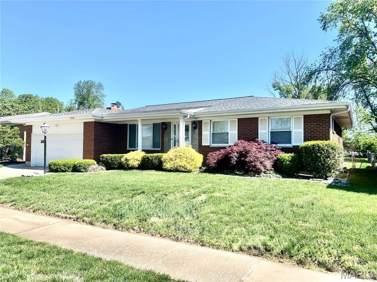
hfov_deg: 67.3
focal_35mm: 26
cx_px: 188
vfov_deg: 53.1
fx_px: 283
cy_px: 141
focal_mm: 4.25
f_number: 1.8
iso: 32
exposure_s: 1/1996
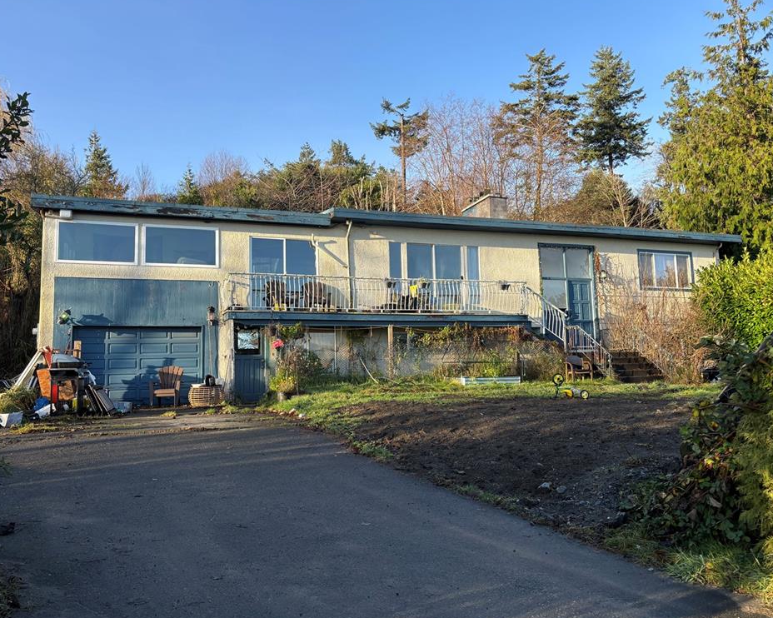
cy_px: 310
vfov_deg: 51.5
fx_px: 640
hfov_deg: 62.2
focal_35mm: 28
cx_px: 393
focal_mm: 5.96
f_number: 1.6
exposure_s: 1/894
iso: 50
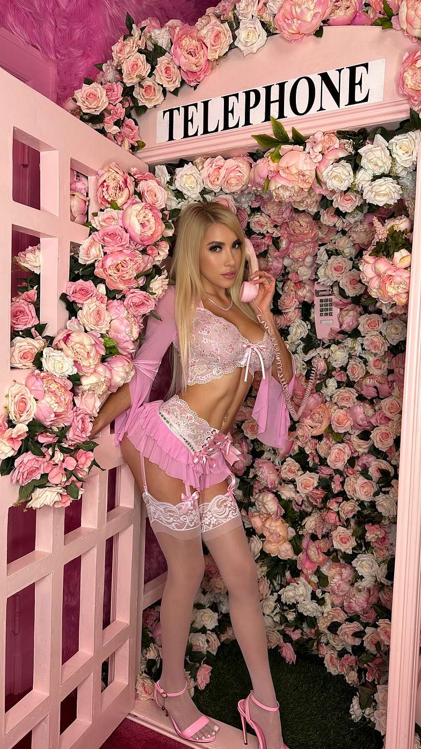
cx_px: 219
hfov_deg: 42.9
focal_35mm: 27
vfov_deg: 69.9
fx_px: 536
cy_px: 380
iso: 80
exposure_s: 1/120
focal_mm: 6.86
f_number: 1.78
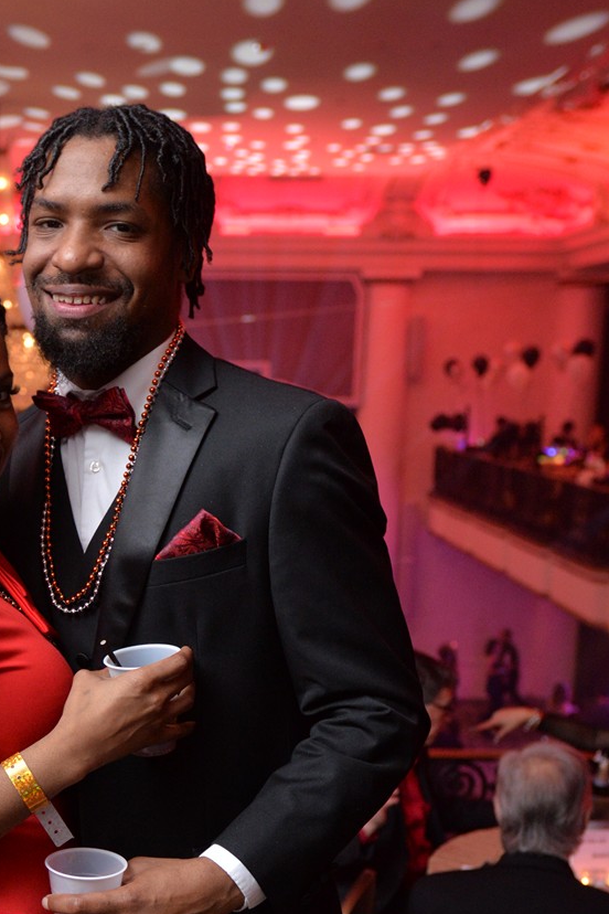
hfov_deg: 22.9
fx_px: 1472
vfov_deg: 33.5
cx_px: 85
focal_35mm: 58
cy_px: 729
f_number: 4
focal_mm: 32
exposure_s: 1/40
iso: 2000
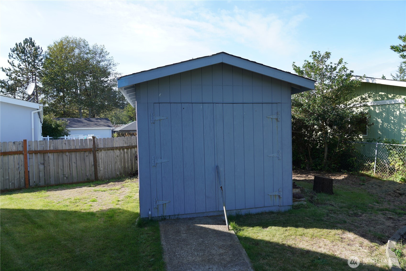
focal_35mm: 24
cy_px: 136
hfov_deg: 73.7
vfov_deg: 53.1
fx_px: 271
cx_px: 203
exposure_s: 1/200
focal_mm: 24
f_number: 4.5
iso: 100
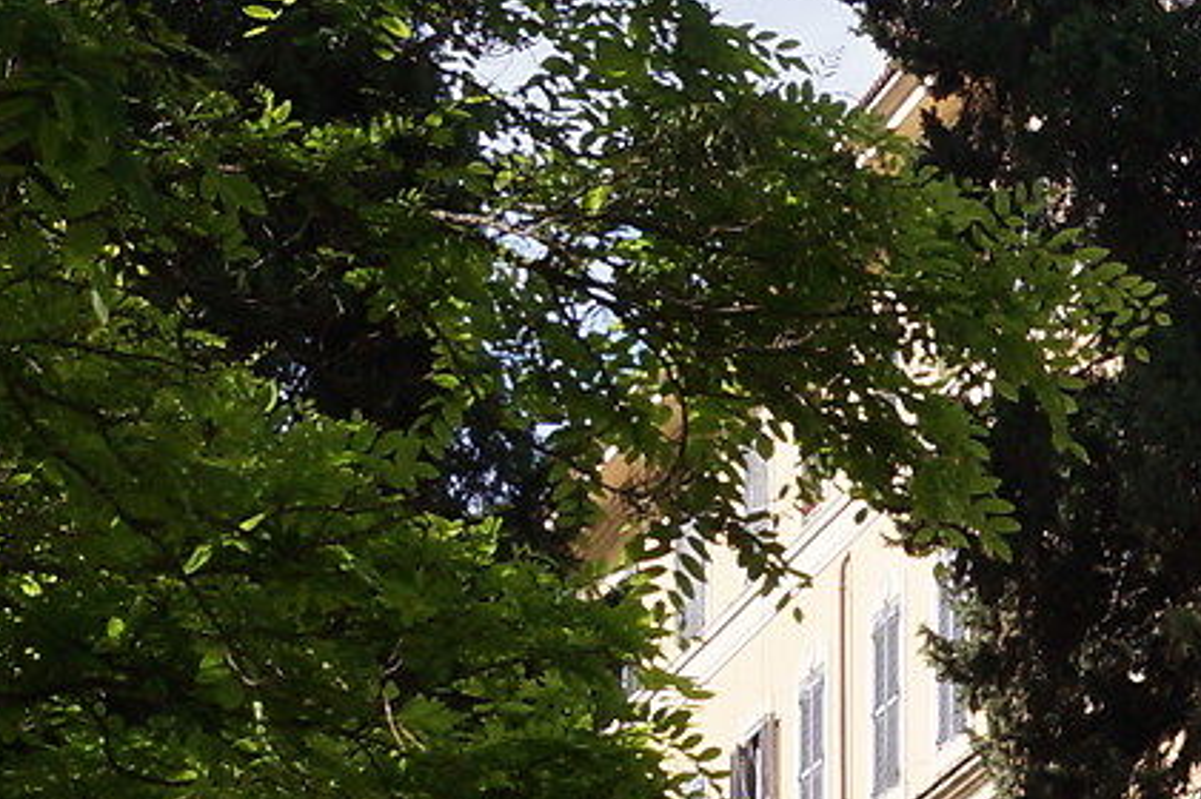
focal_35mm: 188
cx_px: 2168
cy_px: 1064
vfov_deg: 7.2
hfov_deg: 10.3
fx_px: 6267
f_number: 10
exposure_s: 1/200
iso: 200
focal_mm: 22
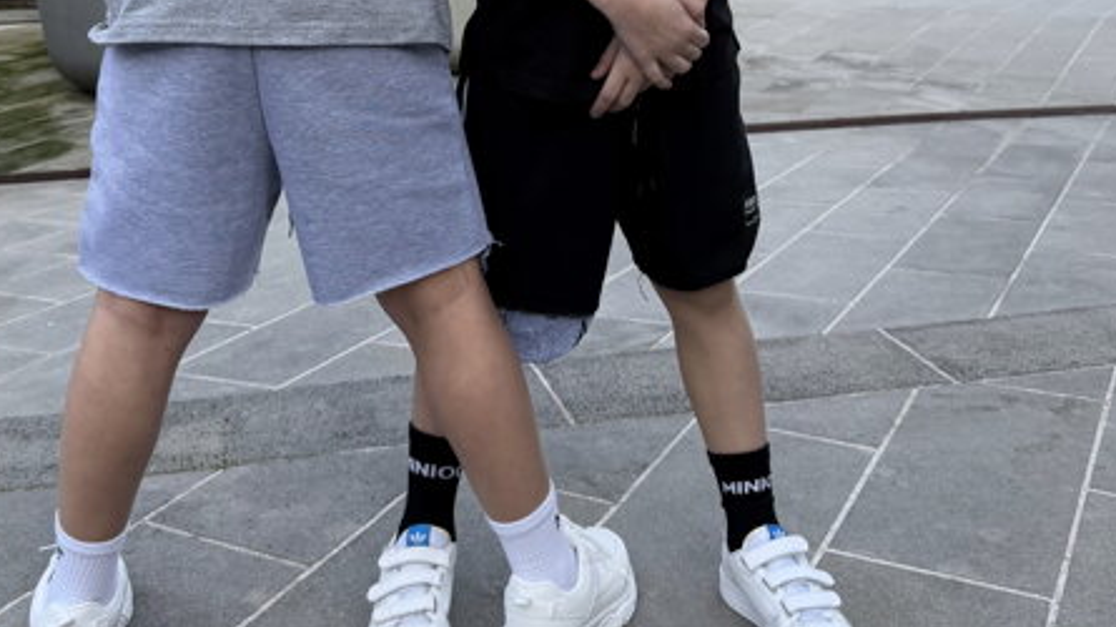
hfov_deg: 43.6
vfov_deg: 23.9
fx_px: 1390
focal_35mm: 47
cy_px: -50
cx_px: 479
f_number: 1.78
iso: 100
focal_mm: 6.76
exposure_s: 1/521
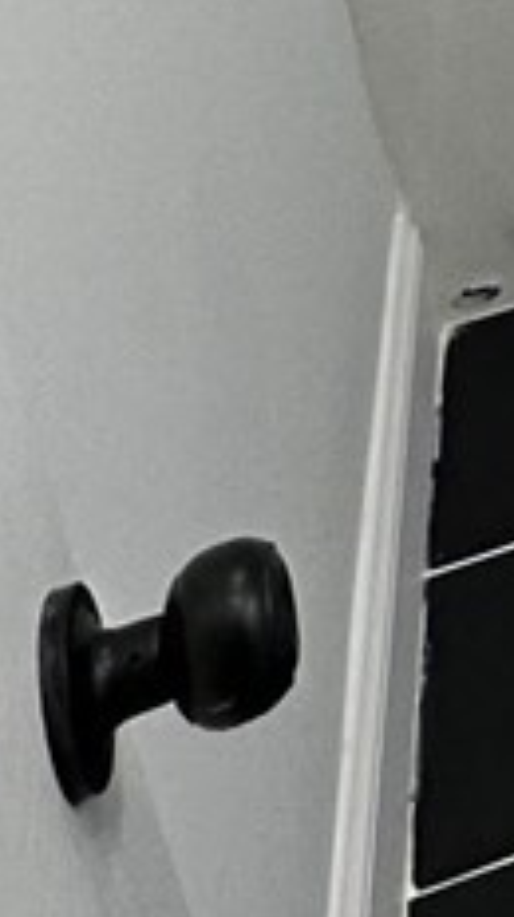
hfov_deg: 8.7
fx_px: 2454
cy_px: -779
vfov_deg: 17.0
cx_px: 1767
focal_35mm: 101
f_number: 2.2
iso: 125
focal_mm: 2.22
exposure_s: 1/120
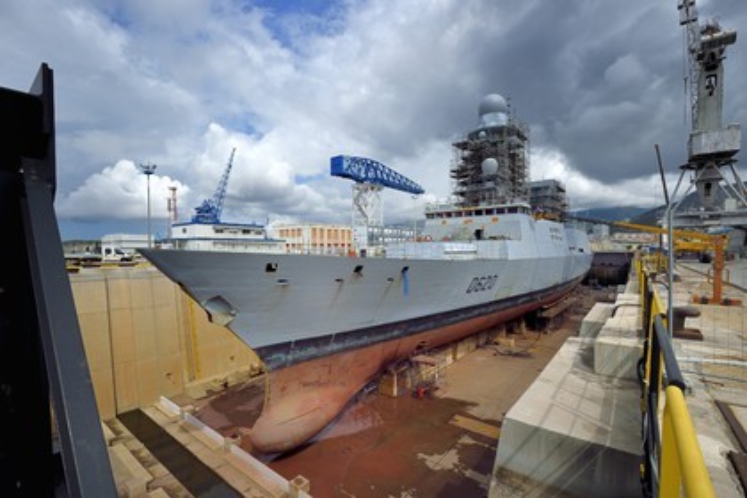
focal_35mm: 16
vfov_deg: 73.7
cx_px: 374
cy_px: 249
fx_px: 332
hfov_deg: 96.7
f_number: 18
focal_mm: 16
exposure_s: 1/250
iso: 200
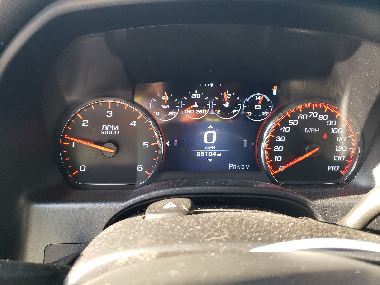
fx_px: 285
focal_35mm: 26
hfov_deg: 67.3
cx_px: 190
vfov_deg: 53.1
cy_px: 142
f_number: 1.5
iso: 76
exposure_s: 1/60.2
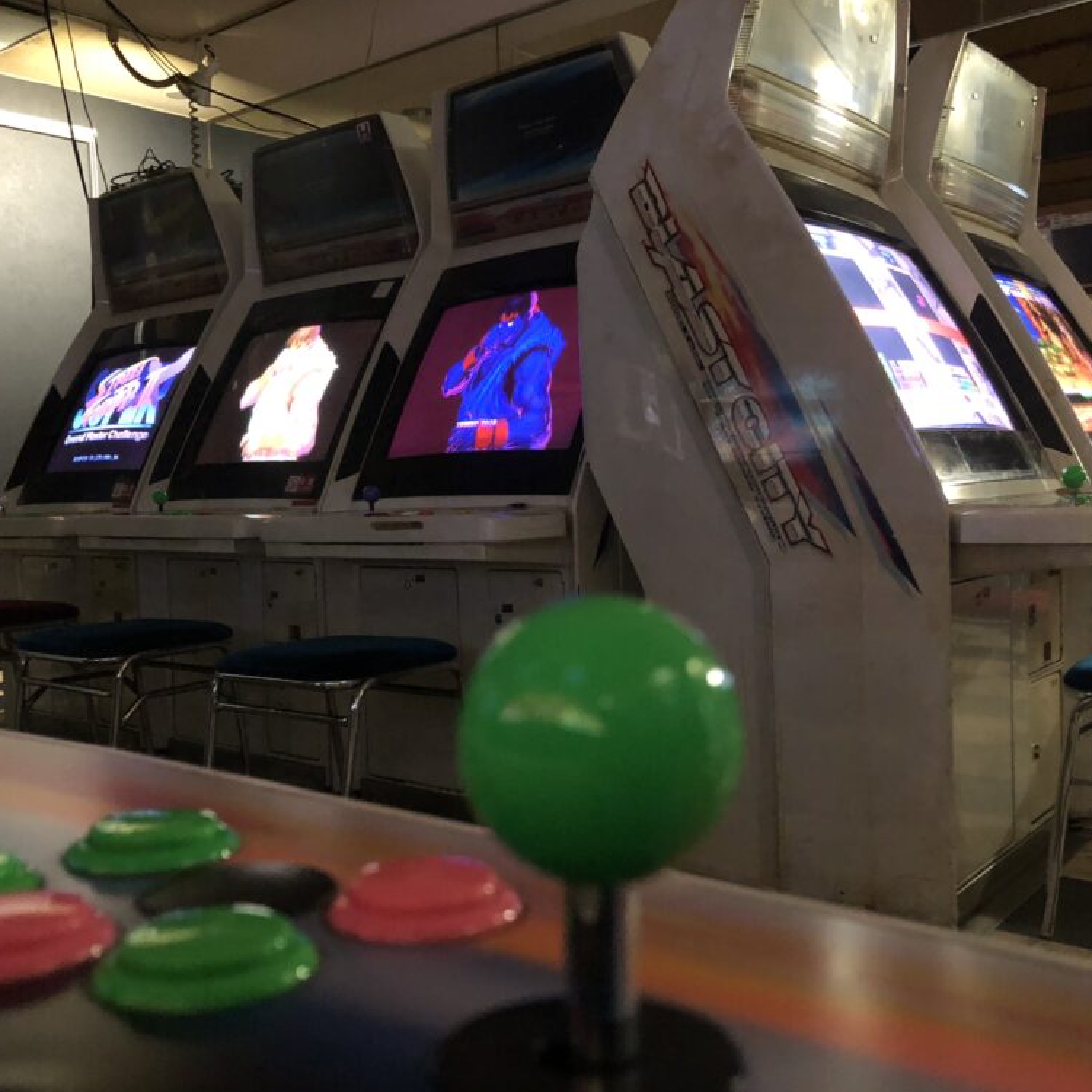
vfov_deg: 47.2
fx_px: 1249
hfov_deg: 47.2
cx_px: 565
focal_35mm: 35
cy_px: 543
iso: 125
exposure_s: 1/4
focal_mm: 3.99
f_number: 1.8
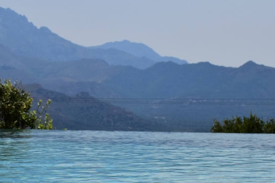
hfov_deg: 16.8
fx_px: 924
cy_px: 161
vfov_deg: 11.3
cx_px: 52
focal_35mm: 121
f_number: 20
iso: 400
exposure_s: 1/1600
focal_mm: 38
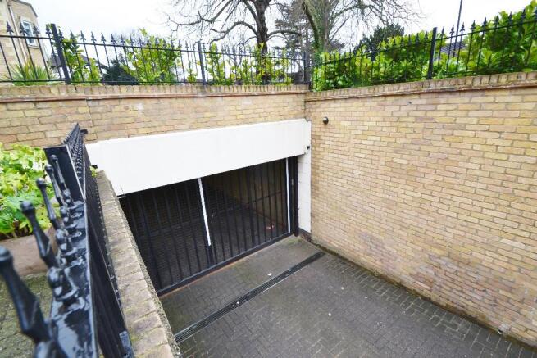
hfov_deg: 90.0
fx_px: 269
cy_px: 179
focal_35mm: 18
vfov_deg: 67.4
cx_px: 268
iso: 400
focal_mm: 12
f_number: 9
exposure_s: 1/125
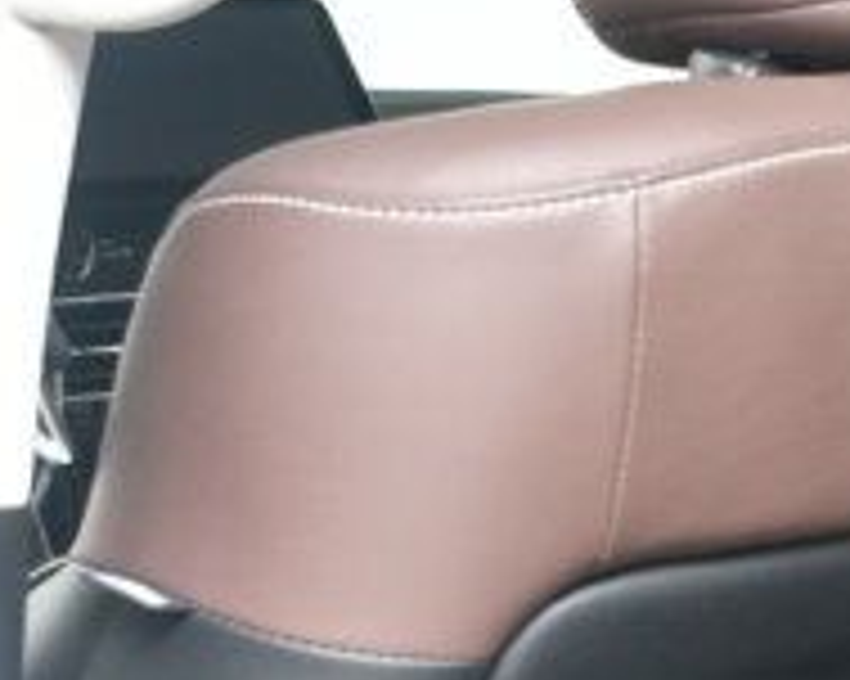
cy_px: 685
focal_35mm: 137
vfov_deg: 11.1
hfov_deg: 13.3
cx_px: 1277
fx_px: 3445
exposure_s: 1/160
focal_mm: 18
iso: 100
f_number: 3.5
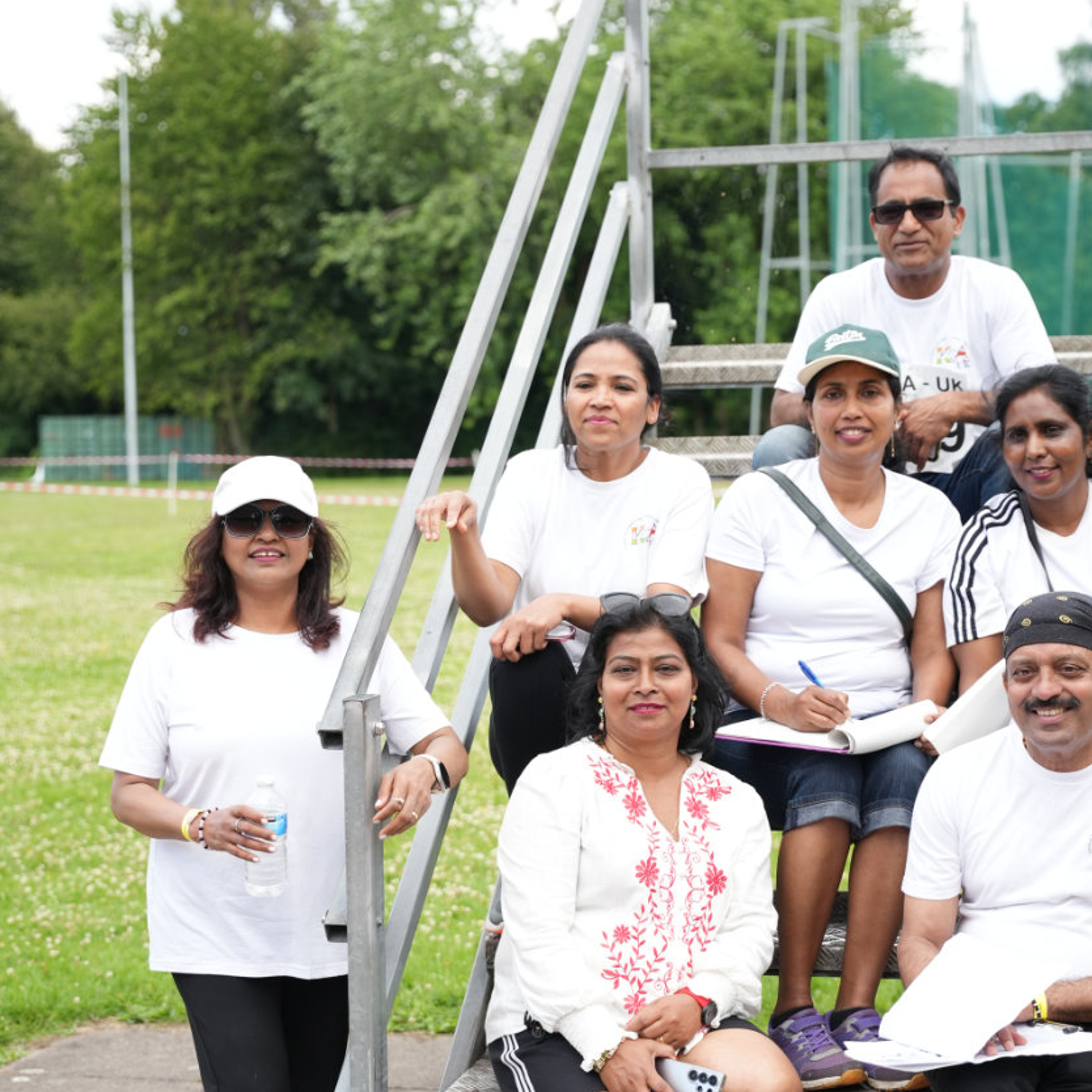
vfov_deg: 22.7
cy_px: 642
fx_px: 2716
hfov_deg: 22.7
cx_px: 602
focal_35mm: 76
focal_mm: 48.7
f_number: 2.8
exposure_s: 1/800
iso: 250
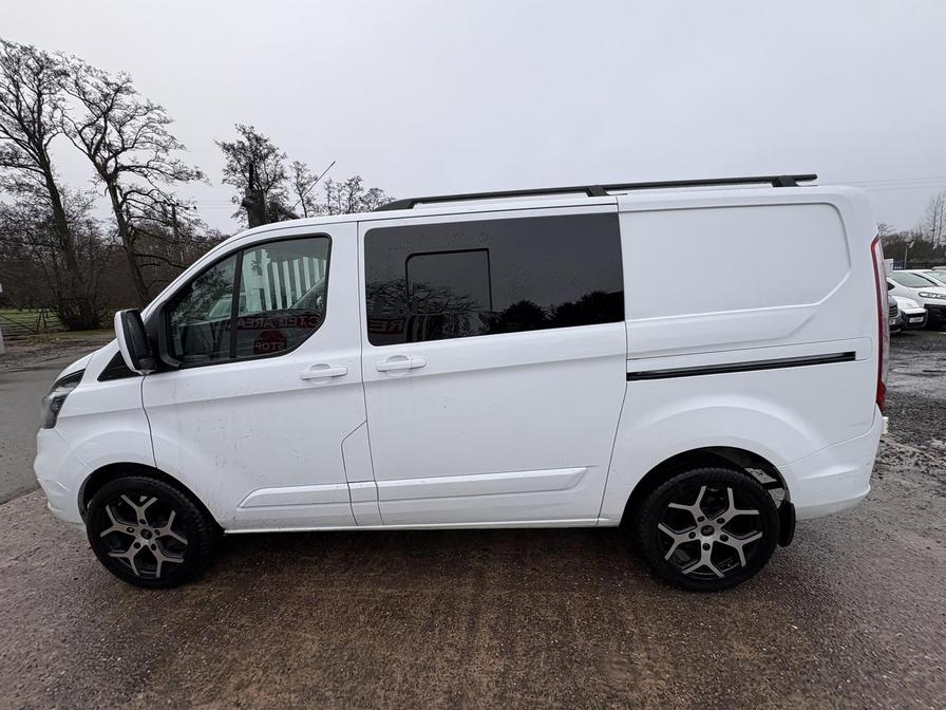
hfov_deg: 102.1
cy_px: 355
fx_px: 383
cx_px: 473
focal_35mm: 14
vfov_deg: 85.7
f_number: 2.2
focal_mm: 2.22
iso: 40
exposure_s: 1/321
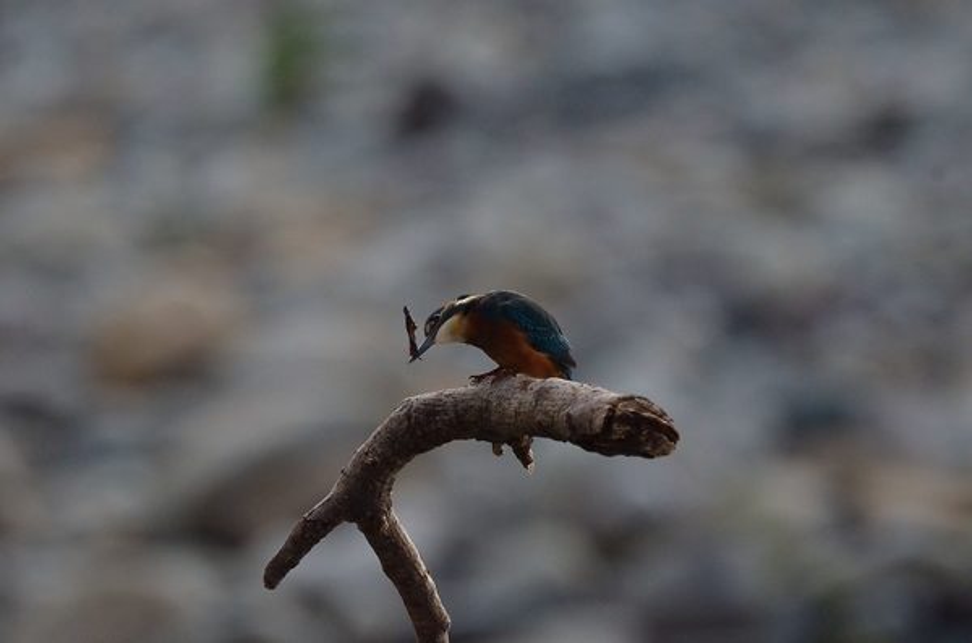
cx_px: 486
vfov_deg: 1.7
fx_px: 22222
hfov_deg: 2.5
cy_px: 322
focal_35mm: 825
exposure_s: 1/4000
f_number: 8
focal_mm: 550
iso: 1600
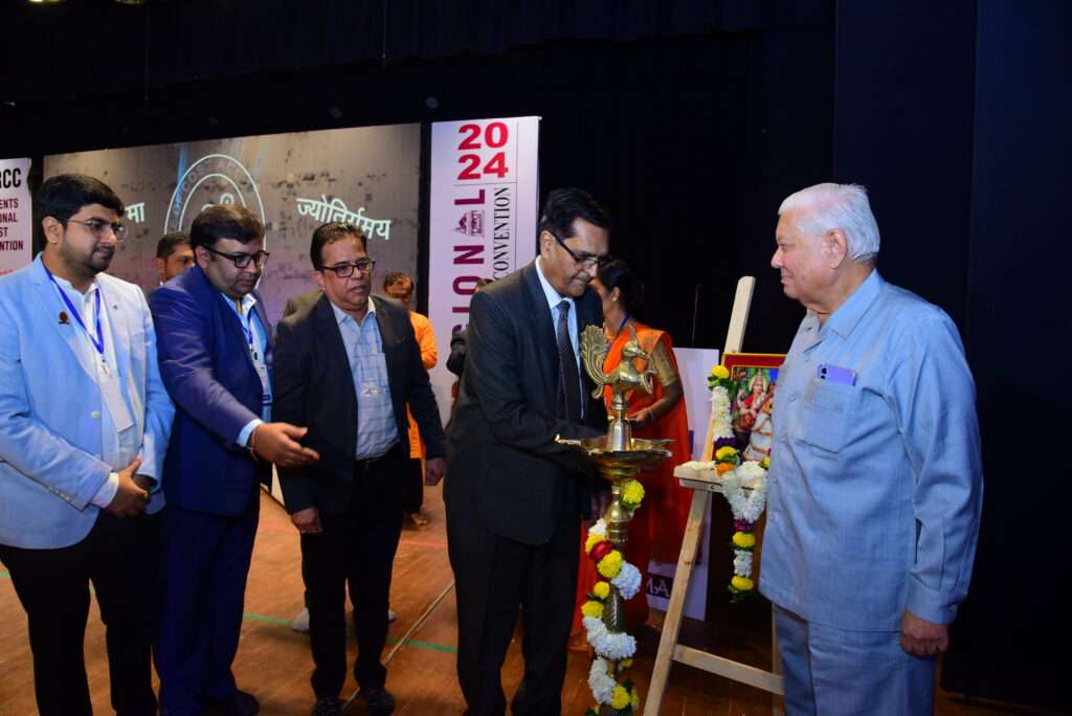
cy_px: 358
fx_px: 715
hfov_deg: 73.7
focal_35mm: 24
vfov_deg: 53.2
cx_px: 536
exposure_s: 1/160
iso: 1000
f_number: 6.3
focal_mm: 24
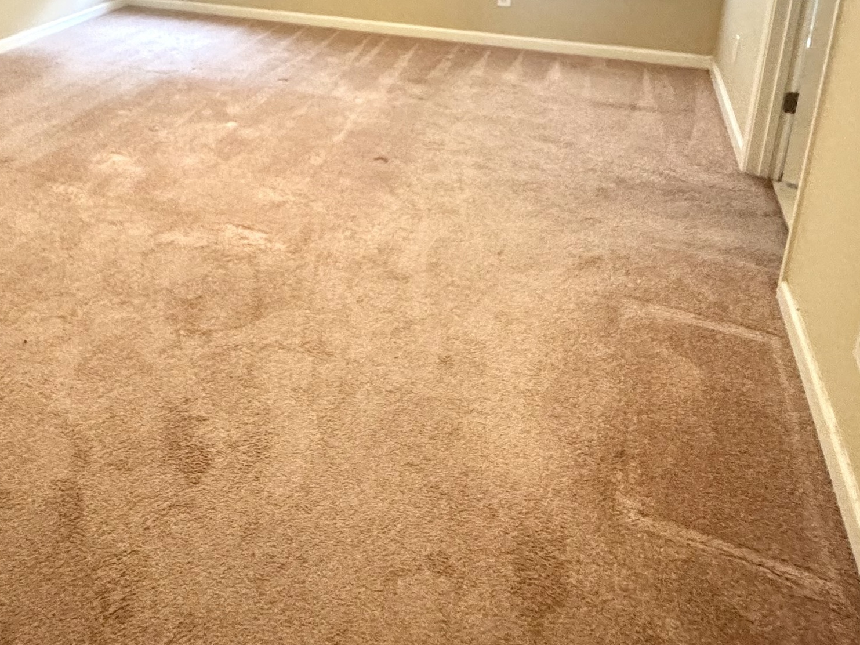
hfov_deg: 59.2
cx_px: 242
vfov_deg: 42.8
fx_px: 720
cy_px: 28
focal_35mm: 29
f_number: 2.2
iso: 800
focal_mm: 2.22
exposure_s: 1/60
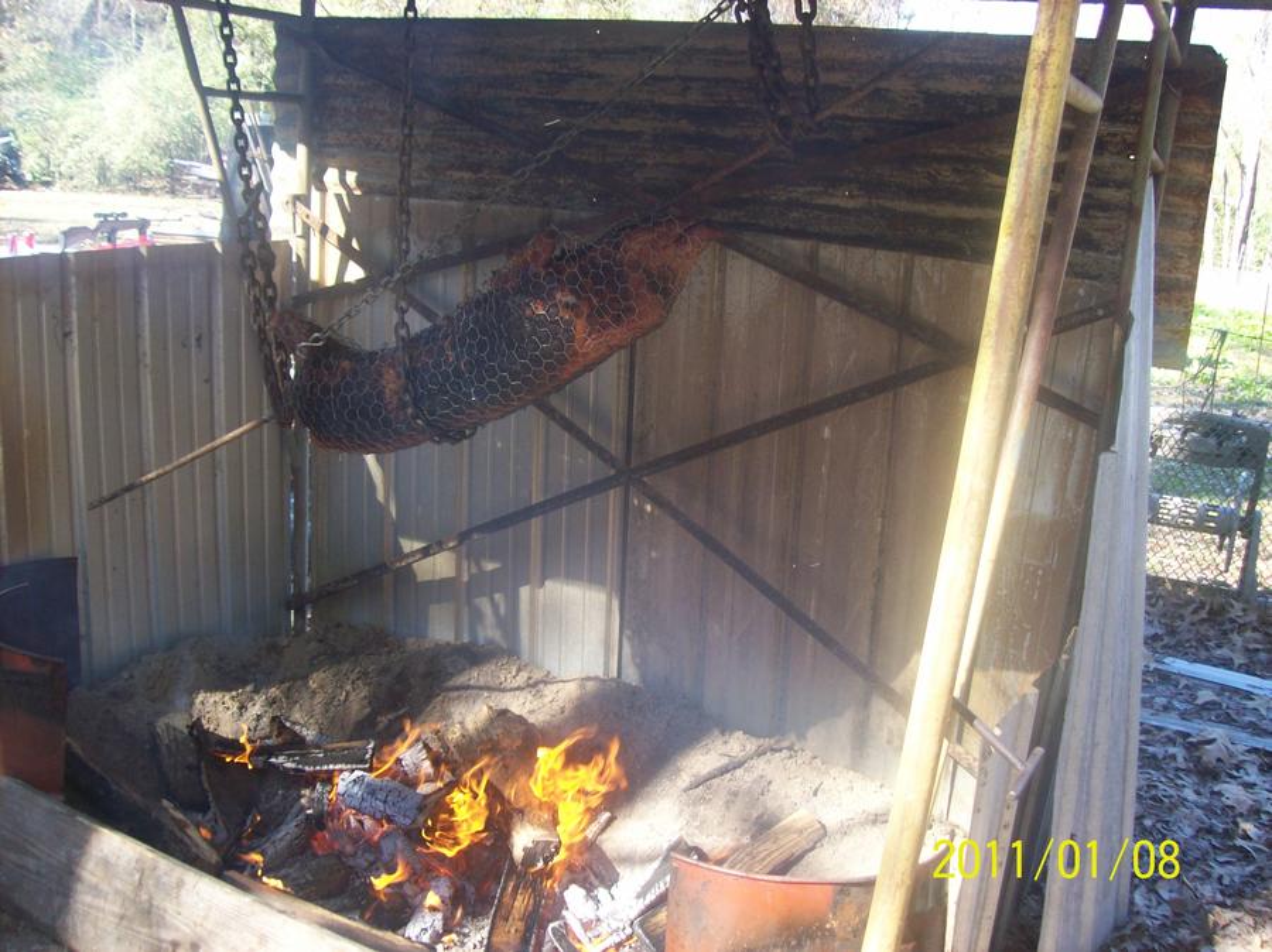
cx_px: 636
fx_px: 1322
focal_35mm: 36
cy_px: 476
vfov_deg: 39.6
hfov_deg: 51.4
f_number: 2.7
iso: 80
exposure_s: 1/89.6
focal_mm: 6
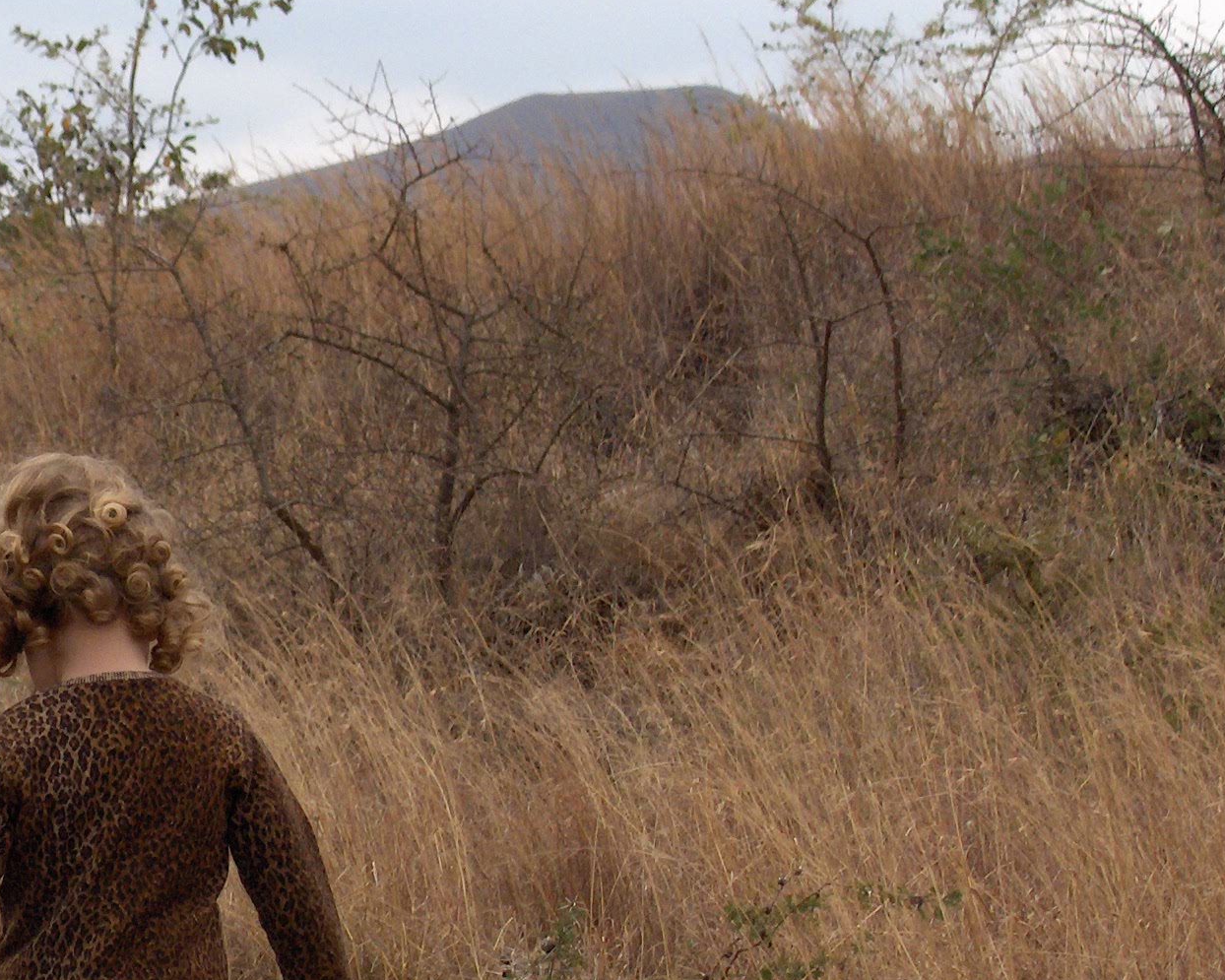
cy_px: 983
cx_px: -26
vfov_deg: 6.8
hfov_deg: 8.5
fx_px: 8193
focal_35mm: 226
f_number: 4.4
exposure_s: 1/769
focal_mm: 20.8
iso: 100
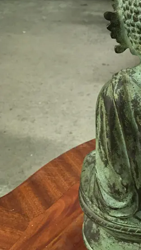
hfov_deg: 19.7
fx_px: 385
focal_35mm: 58
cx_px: 160
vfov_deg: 36.0
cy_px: 118
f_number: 2.2
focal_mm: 4.15
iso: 160
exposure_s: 1/33
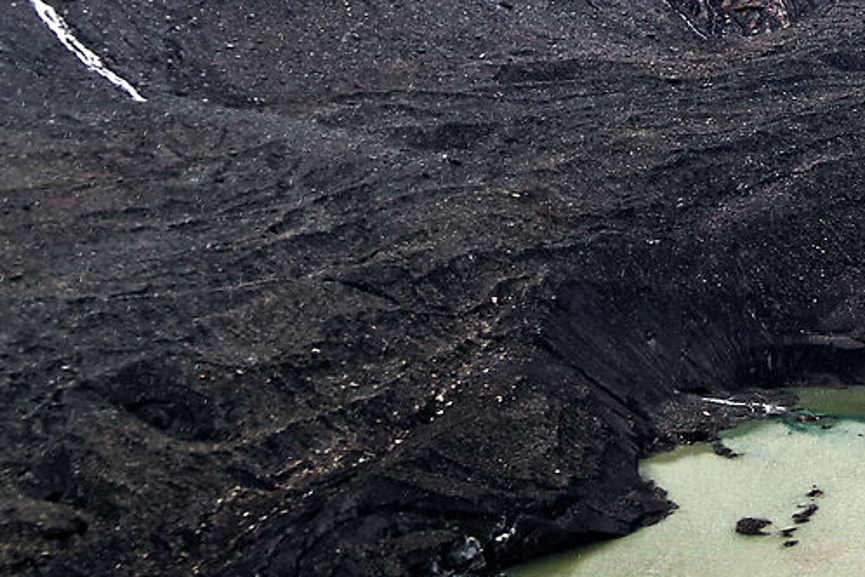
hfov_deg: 14.4
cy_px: -344
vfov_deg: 9.8
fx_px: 3243
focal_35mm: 135
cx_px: 1181
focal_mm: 28
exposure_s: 1/800
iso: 200
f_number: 5.6
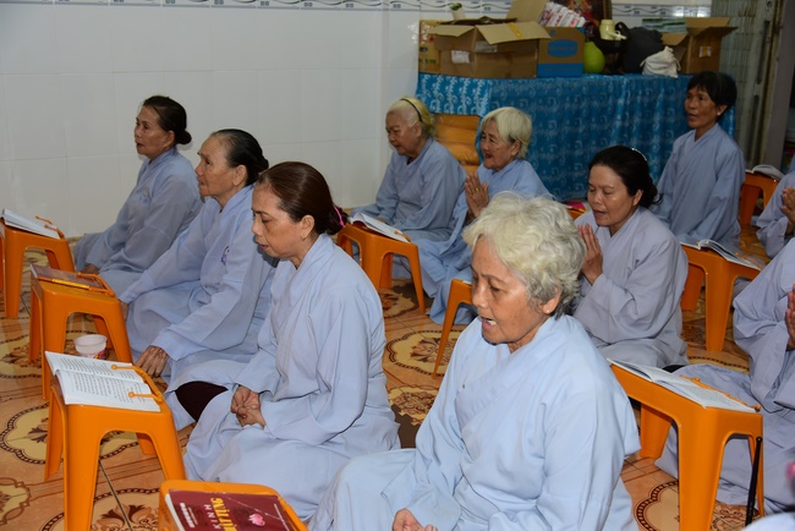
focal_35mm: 38
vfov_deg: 35.1
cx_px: 398
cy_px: 266
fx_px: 839
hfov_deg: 50.7
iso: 320
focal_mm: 38
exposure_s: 1/60
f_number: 4
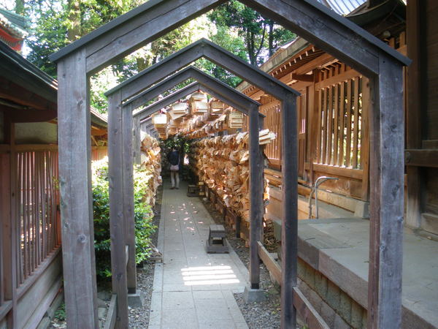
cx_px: 219
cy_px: 164
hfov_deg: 51.4
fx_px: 456
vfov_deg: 39.7
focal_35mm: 36
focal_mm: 6.3
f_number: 3.5
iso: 160
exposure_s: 1/50
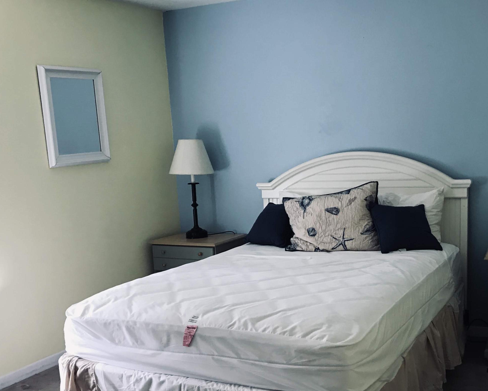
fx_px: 607
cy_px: 237
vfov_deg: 35.5
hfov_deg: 43.4
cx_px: 309
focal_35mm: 42
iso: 40
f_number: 1.8
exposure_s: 1/20
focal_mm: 3.99
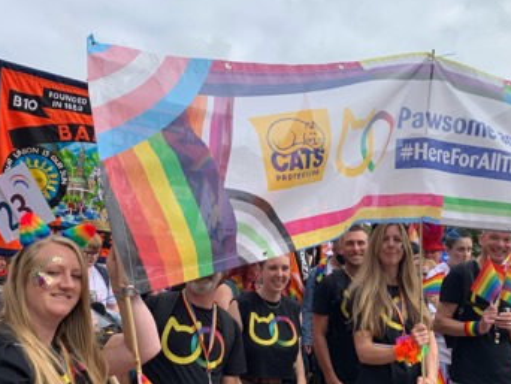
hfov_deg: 48.5
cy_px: 222
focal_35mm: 38
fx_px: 561
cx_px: 318
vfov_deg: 37.7
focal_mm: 4.25
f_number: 1.8
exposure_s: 1/1953
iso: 25
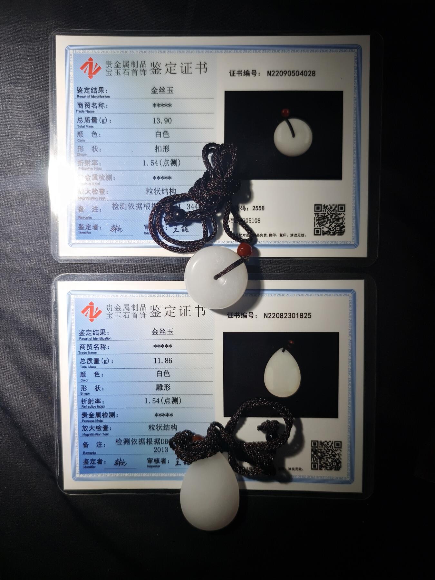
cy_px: 290
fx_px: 385
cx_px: 218
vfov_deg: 73.9
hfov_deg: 58.9
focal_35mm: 23
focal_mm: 5.6
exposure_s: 1/131
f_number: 1.57
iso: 72
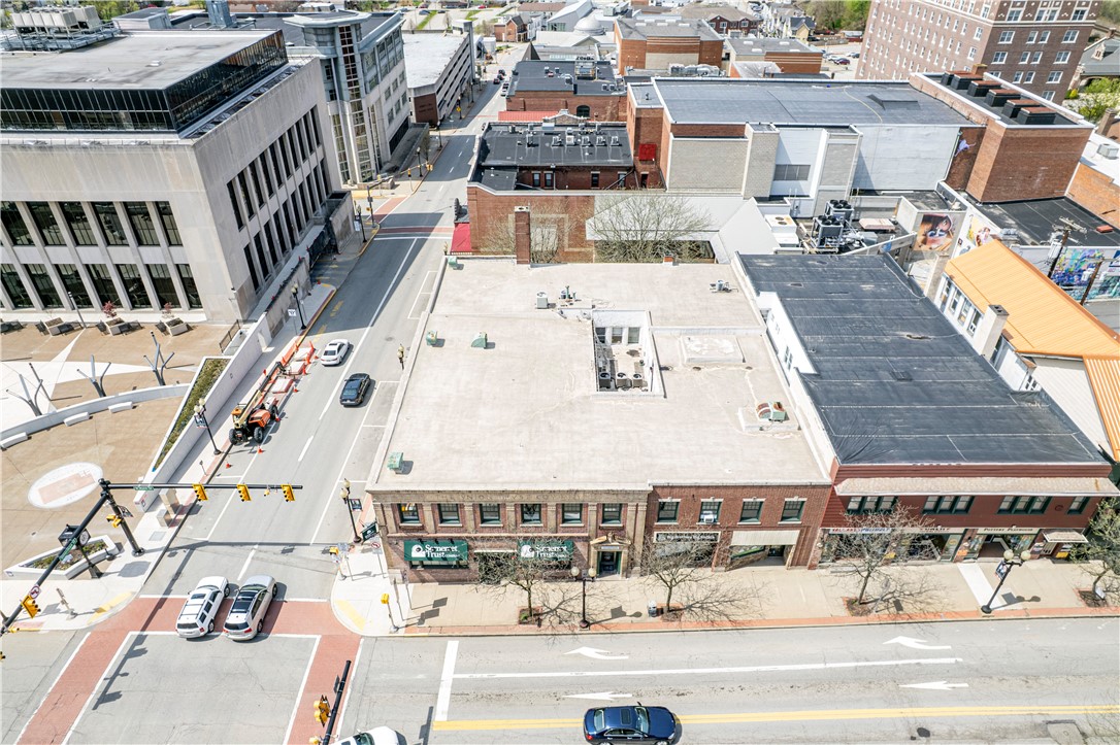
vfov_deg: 57.2
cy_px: 372
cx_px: 560
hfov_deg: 78.6
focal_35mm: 22
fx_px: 684
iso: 100
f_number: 2.8
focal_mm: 8.38
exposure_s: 1/1000
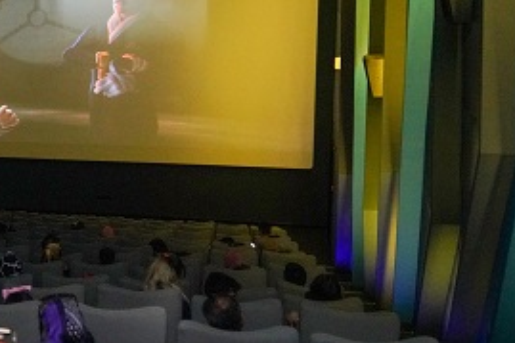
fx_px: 815
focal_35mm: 57
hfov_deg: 31.7
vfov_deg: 23.6
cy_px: 98
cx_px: -29
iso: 8000
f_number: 2.8
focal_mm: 24
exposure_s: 1/60
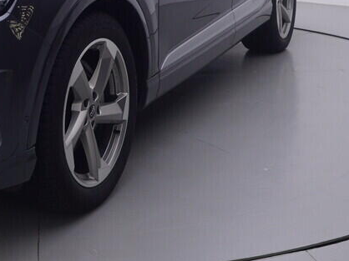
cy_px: -23
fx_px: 752
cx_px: 43
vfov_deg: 18.9
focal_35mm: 75
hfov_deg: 25.4
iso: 200
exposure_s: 1/80
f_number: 5
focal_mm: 15
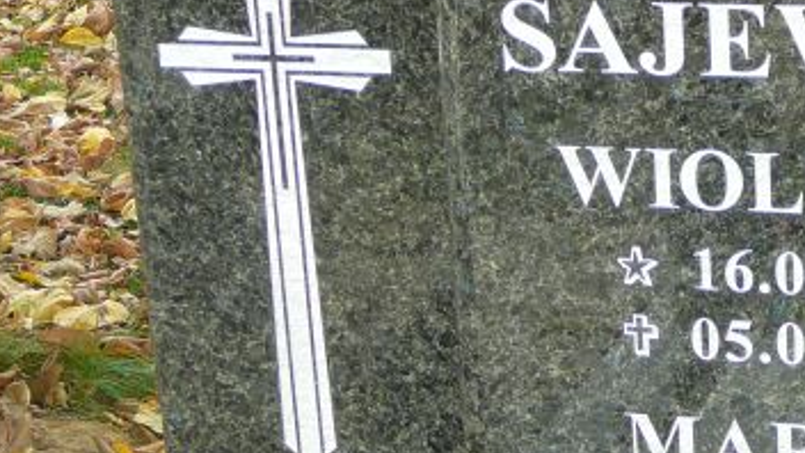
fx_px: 2497
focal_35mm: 117
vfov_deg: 10.4
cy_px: 220
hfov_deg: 18.1
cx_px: 670
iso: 80
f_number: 3.5
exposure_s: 1/60
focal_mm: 8.7
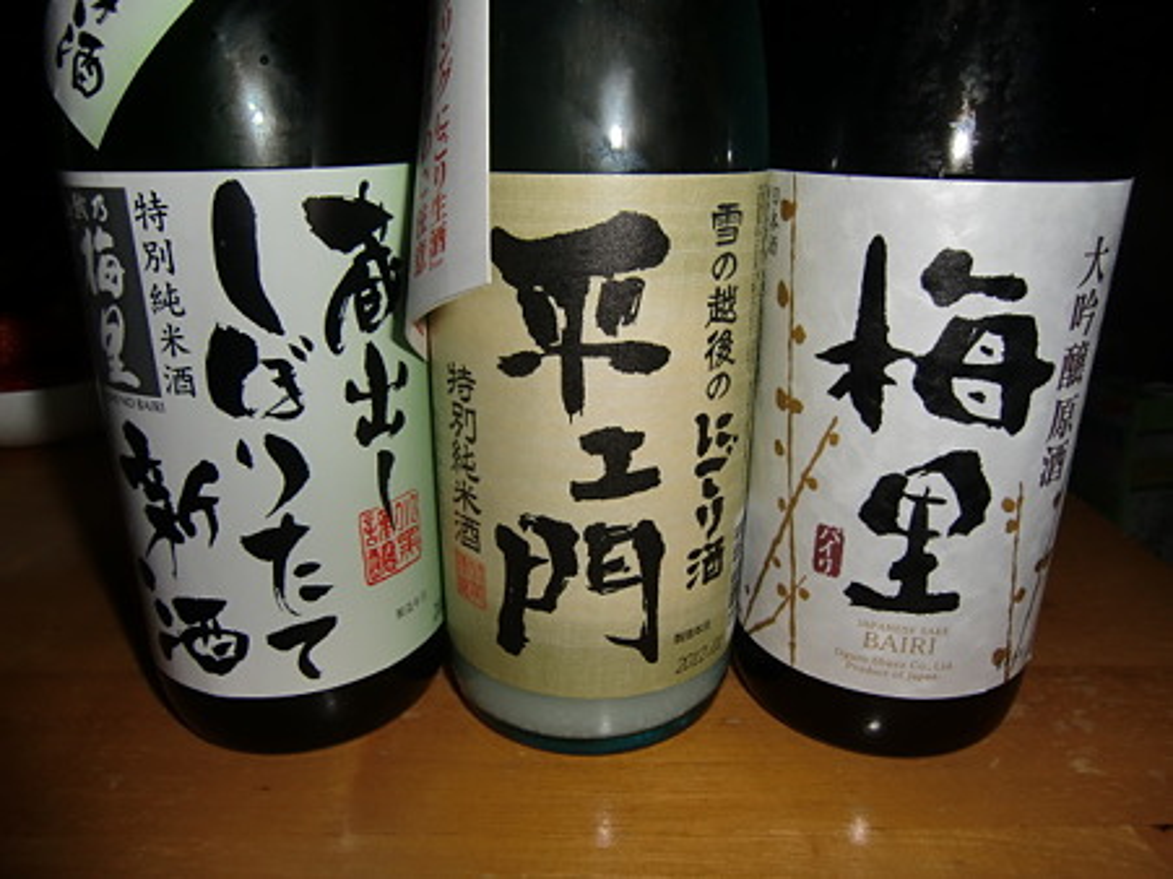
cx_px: 586
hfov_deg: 71.6
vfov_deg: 56.8
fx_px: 813
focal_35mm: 24
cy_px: 440
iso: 64
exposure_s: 1/30
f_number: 7.5
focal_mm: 4.3
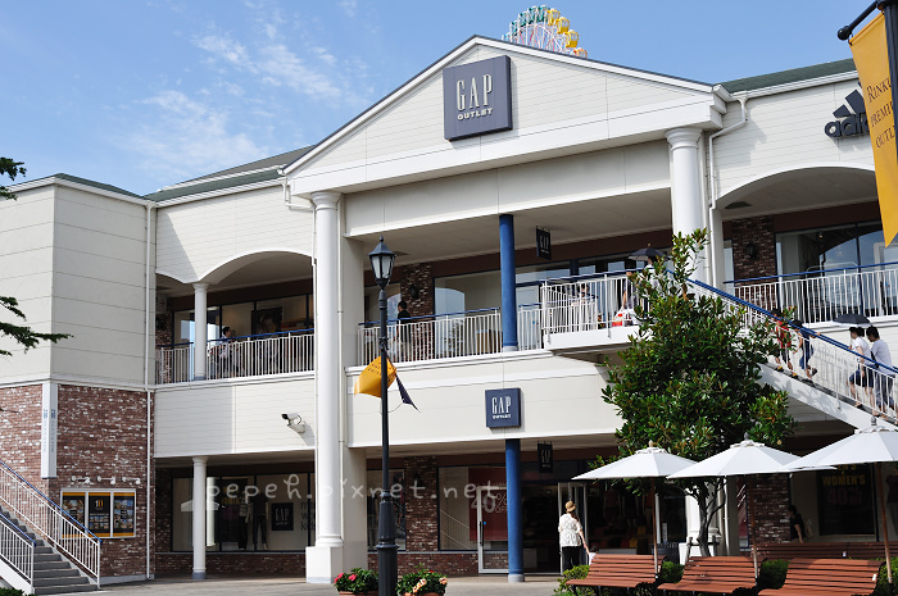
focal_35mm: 52
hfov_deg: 37.9
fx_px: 1308
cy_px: 298
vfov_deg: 25.7
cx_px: 449
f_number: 6.3
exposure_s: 1/1250
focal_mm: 35
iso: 250
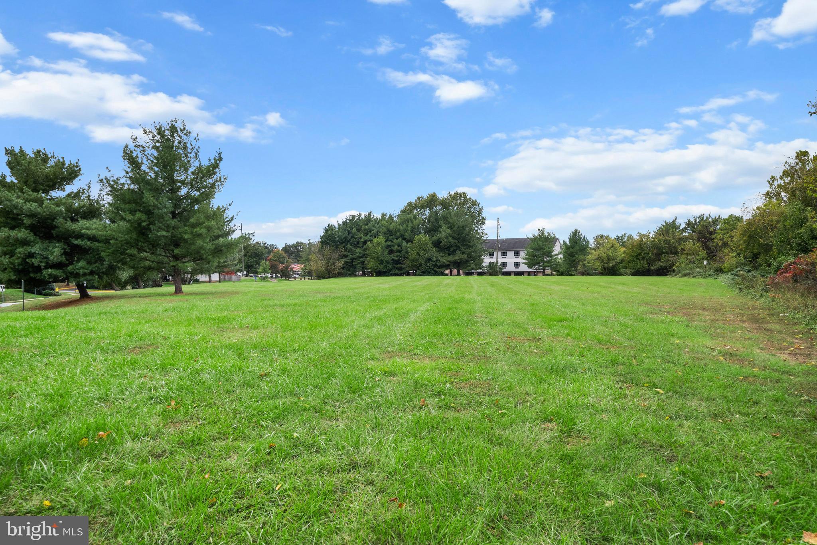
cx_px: 408
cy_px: 272
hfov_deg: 73.7
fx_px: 545
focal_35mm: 24
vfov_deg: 53.1
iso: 640
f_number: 9
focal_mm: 24
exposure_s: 1/200
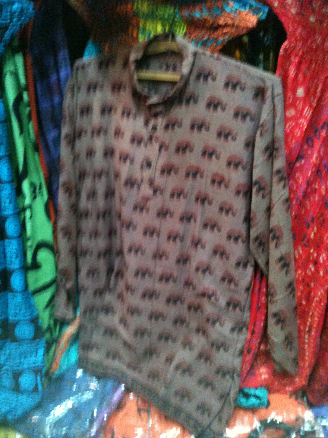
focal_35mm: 35
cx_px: 164
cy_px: 219
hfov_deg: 40.7
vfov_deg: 52.6
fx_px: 442
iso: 640
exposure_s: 1/12
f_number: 2.8
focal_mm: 3.85
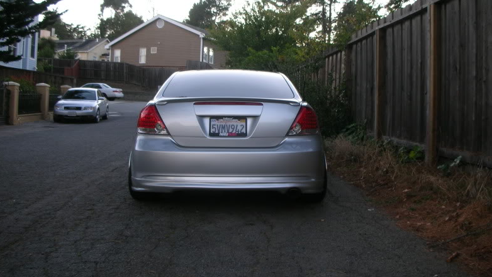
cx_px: 245
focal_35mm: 39
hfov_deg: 51.6
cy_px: 118
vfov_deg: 30.4
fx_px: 509
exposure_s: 1/12.5
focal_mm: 5.8
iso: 50
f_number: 3
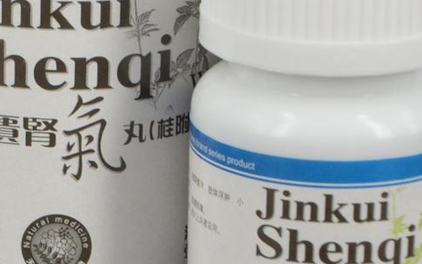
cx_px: -187
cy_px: 10
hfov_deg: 8.0
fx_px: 2968
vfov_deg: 5.1
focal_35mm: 258
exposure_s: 1/200
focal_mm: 34
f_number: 8
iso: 400
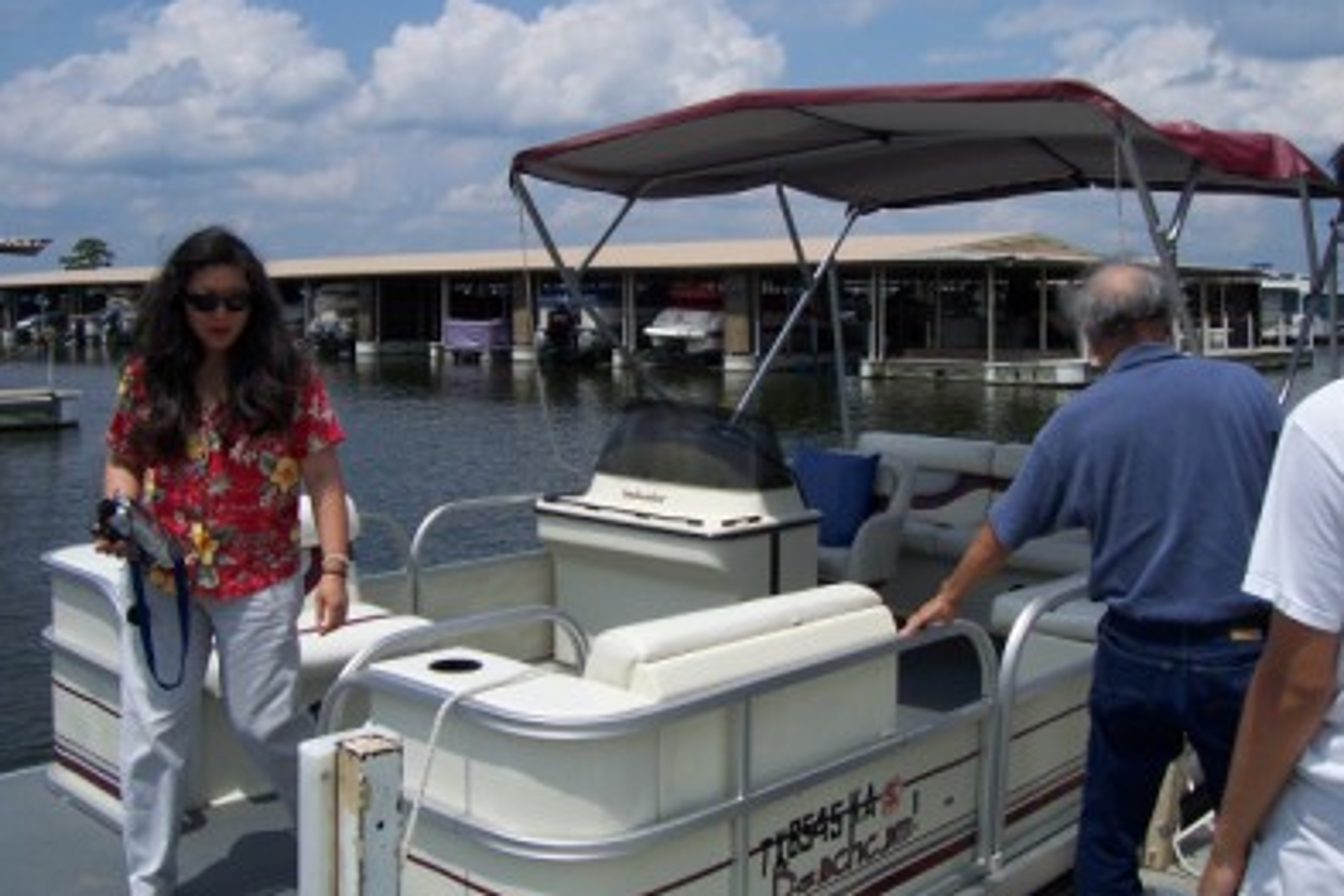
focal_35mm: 36
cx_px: 681
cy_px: 397
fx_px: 1344
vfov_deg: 36.8
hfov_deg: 53.1
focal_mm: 5.6
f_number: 5.6
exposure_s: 1/1000
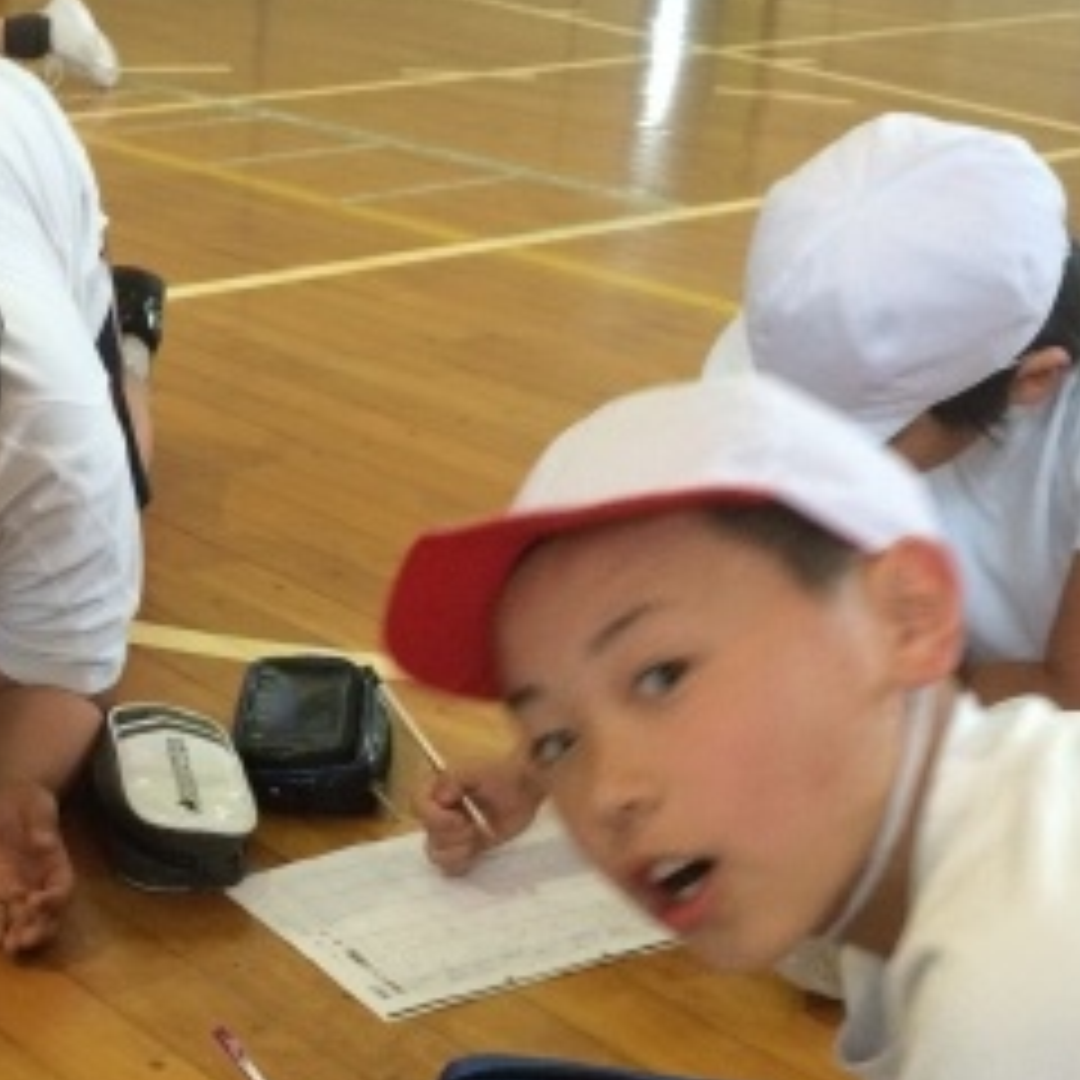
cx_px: 36
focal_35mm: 64
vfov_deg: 26.8
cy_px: 693
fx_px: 2259
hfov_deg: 25.7
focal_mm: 4.15
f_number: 2.2
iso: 125
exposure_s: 1/30
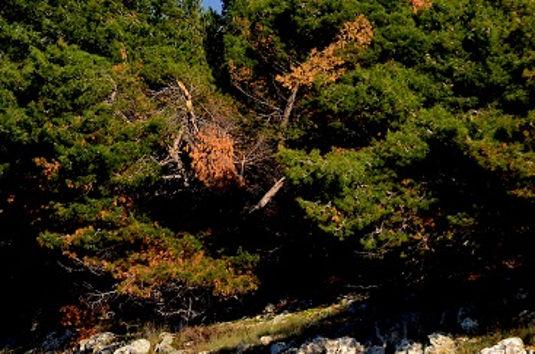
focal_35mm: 571
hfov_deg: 3.6
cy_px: 95
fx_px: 8467
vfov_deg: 2.4
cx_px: -21
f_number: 4.8
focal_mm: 140
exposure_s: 1/2500
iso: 400
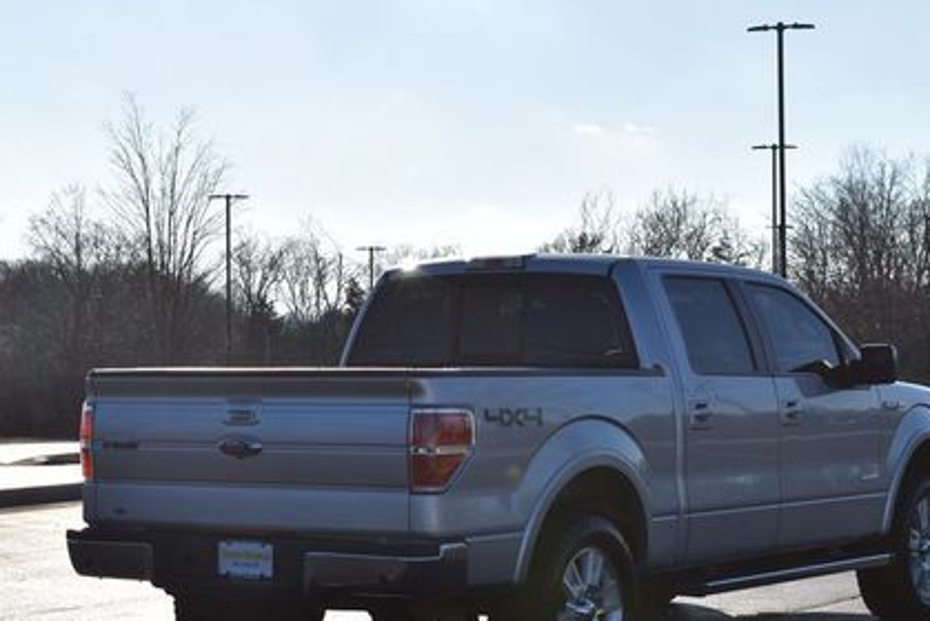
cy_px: 365
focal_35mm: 87
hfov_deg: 23.4
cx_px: 475
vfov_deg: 15.7
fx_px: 2249
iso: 100
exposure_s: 1/400
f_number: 10
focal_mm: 38
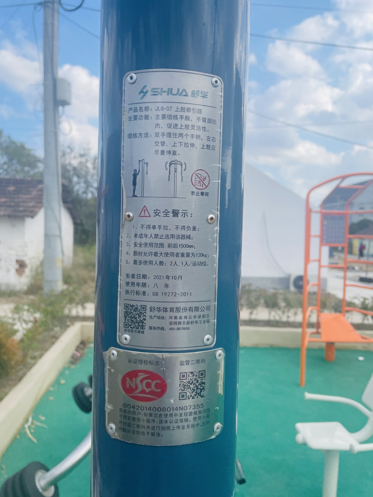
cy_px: 248
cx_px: 186
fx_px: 374
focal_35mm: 26
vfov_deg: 67.3
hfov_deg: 53.1
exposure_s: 1/2398
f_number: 1.6
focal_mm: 4.2
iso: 32
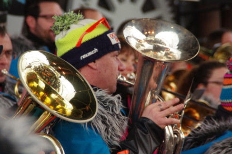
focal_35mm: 308
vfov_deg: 4.4
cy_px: 77
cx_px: 118
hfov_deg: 6.7
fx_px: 1980
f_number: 6.3
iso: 1600
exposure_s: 1/250
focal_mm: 200
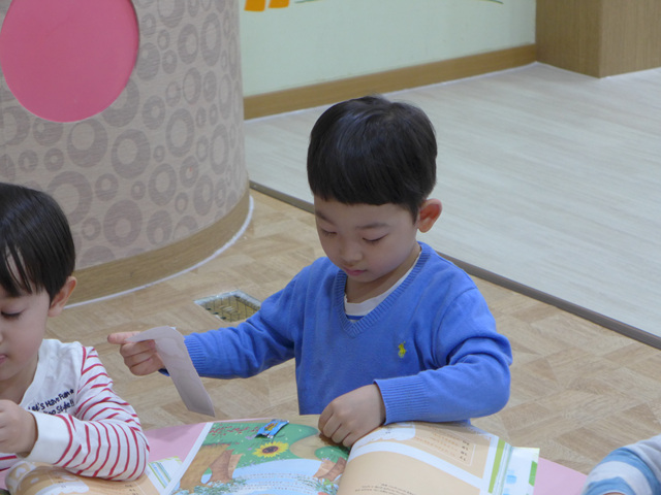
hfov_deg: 24.4
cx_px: 330
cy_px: 248
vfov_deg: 18.4
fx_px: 1528
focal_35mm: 80
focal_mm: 15.7
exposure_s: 1/125
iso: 320
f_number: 2.2
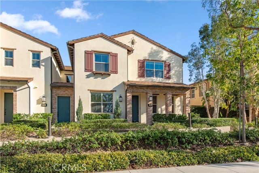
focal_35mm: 24
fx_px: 173
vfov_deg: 53.2
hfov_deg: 73.7
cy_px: 86
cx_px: 130
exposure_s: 1/200
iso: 100
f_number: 9
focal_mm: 24
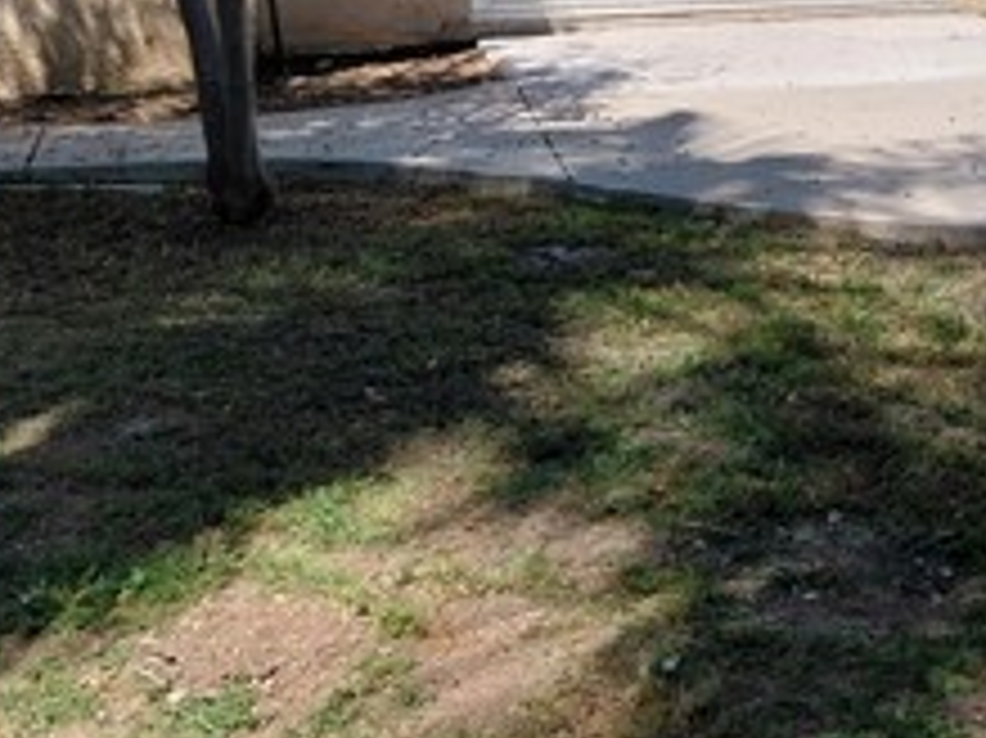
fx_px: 2078
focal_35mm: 73
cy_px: -207
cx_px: 941
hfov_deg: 25.6
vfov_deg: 18.8
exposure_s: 1/2769
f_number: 1.8
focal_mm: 4.69
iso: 50
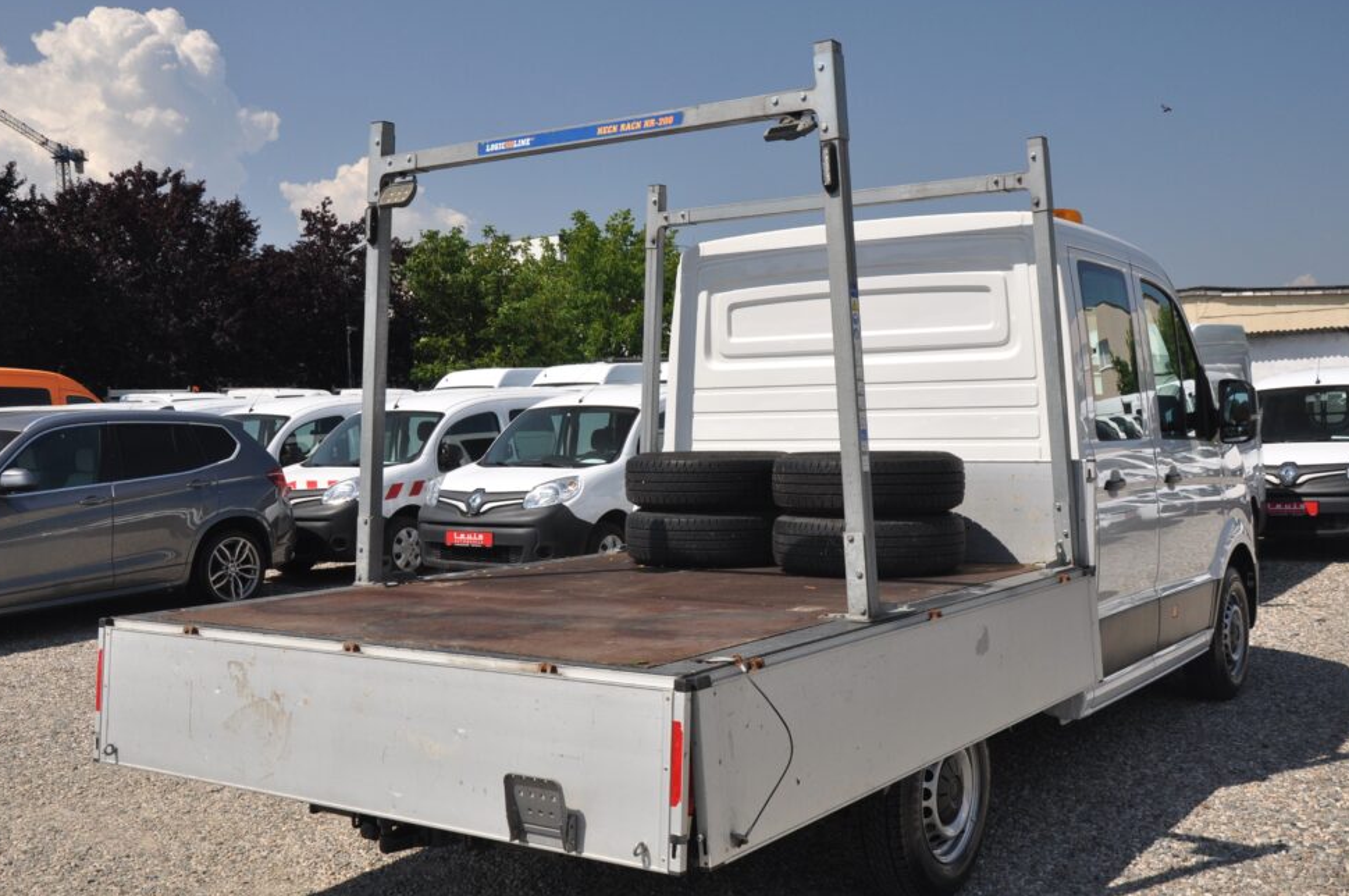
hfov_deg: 50.8
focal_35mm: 38
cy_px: 458
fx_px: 1422
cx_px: 674
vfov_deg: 35.0
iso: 500
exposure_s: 1/400
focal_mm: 24
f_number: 10
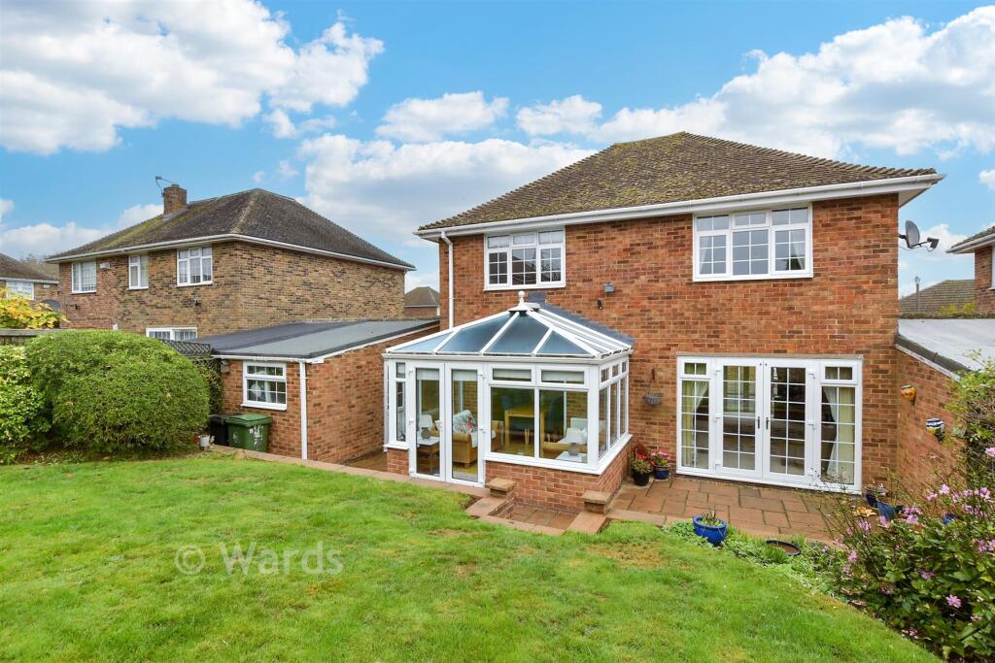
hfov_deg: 100.4
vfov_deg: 77.3
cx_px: 498
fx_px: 415
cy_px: 332
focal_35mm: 15
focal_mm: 10
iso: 320
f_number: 8
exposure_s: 1/250
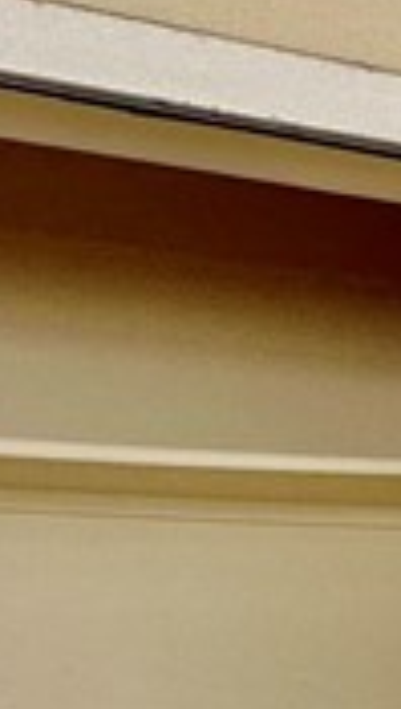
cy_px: 980
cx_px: 211
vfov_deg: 21.1
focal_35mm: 89
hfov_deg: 13.7
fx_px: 1675
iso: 100
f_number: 2.2
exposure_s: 1/99
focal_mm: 2.22
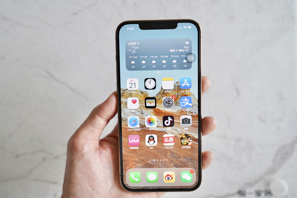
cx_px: 148
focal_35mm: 28
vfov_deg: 46.4
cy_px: 99
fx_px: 231
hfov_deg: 65.5
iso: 160
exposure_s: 1/50
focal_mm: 28
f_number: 2.8
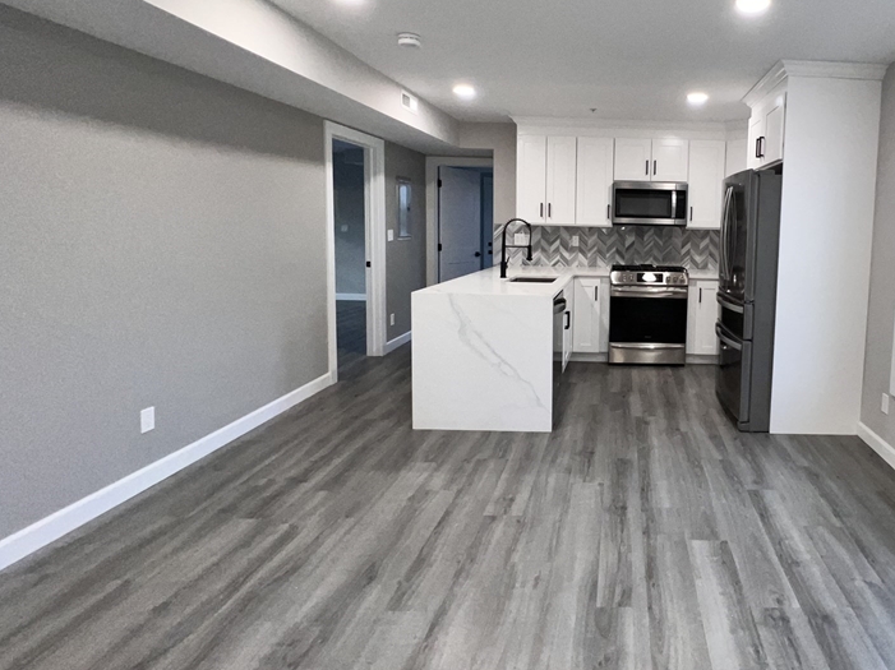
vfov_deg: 68.0
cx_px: 632
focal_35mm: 19
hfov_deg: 80.3
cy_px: 269
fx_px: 491
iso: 200
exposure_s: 1/120
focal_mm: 1.57
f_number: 1.8
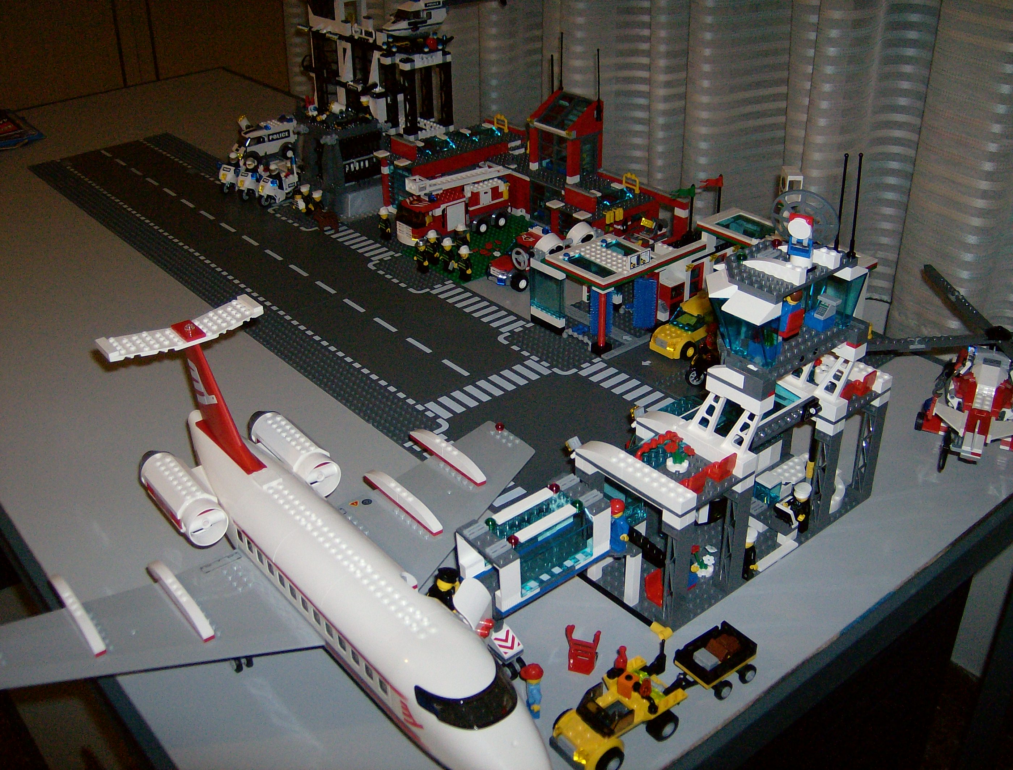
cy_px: 385
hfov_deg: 51.1
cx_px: 506
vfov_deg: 40.0
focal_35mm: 36
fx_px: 1059
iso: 200
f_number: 2.8
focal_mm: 6
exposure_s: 1/60
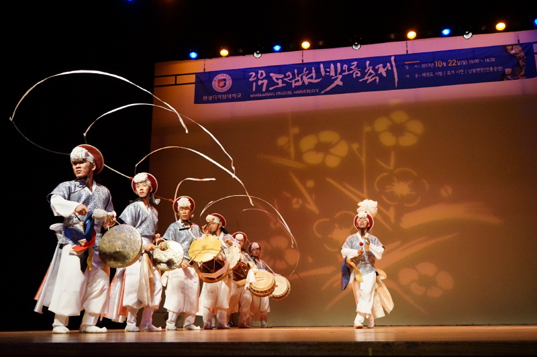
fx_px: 462
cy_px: 178
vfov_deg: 42.3
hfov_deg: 60.3
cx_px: 268
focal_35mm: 31
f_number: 4
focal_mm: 31
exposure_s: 1/640
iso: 6400
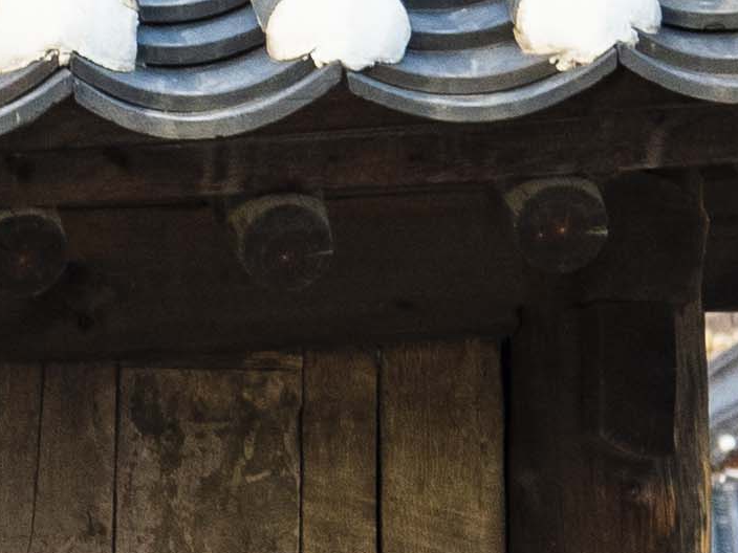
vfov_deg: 2.7
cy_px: 326
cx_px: -979
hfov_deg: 3.5
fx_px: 11939
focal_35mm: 560
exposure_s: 1/80
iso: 320
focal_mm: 38
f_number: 4
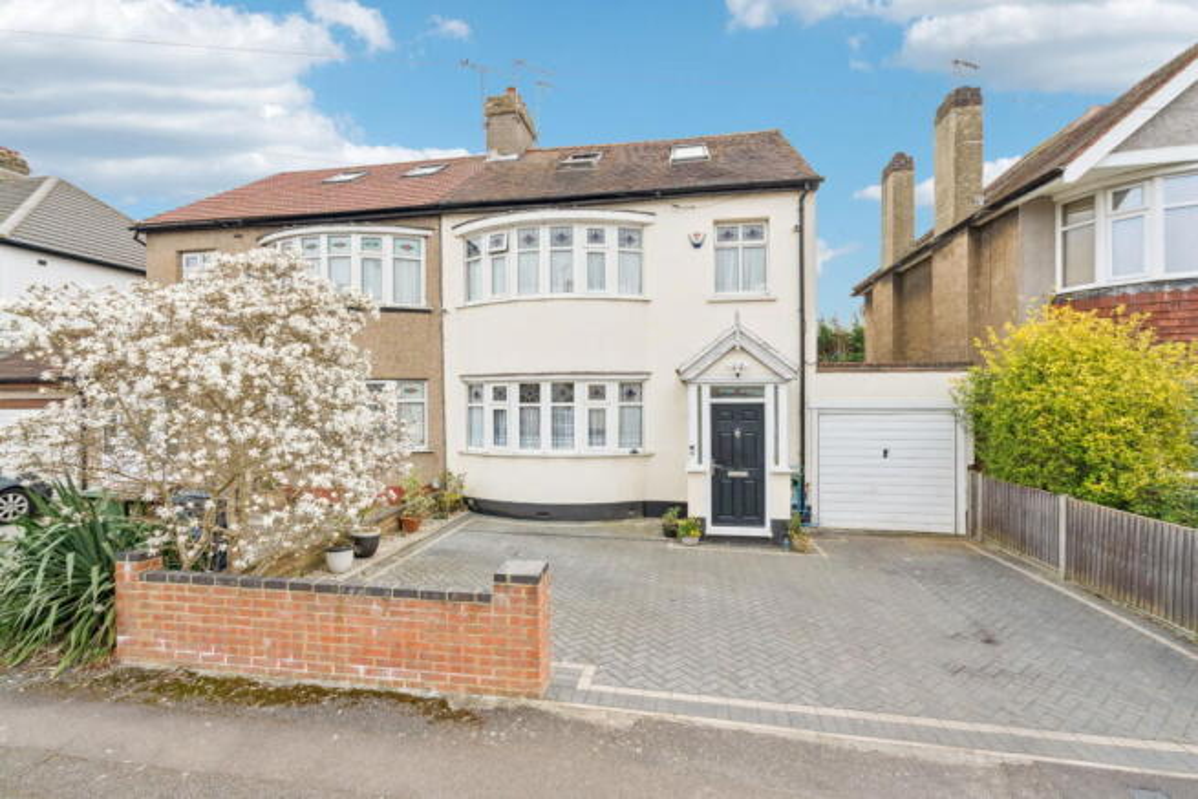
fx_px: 533
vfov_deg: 73.8
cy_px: 400
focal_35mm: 16
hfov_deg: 96.7
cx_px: 599
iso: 320
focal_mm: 16
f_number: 9
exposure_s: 1/400
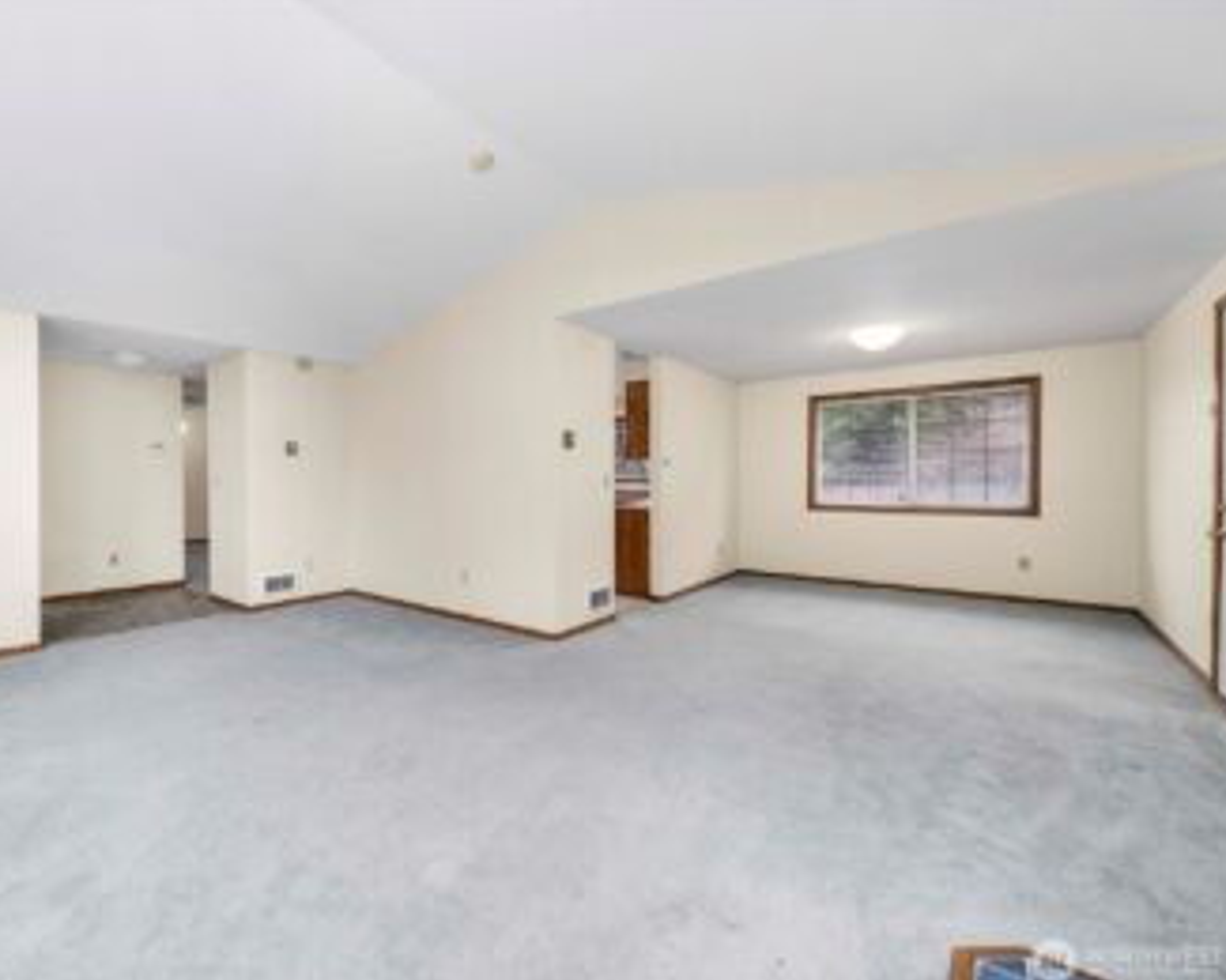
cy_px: 492
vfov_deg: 84.0
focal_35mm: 15
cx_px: 494
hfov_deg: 95.6
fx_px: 544
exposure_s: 1/60
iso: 125
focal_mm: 13
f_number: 7.1
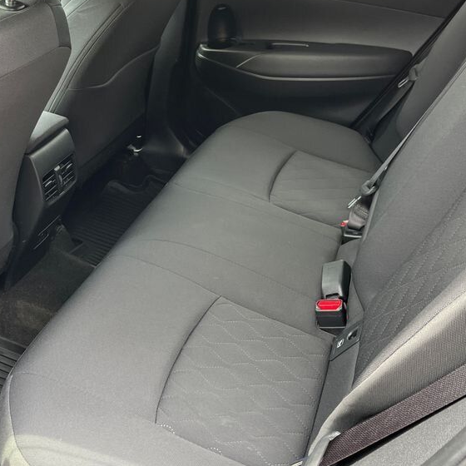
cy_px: 188
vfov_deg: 39.9
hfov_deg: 40.0
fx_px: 640
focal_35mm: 42
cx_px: 202
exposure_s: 1/109
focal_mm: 5.1
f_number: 1.6
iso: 125
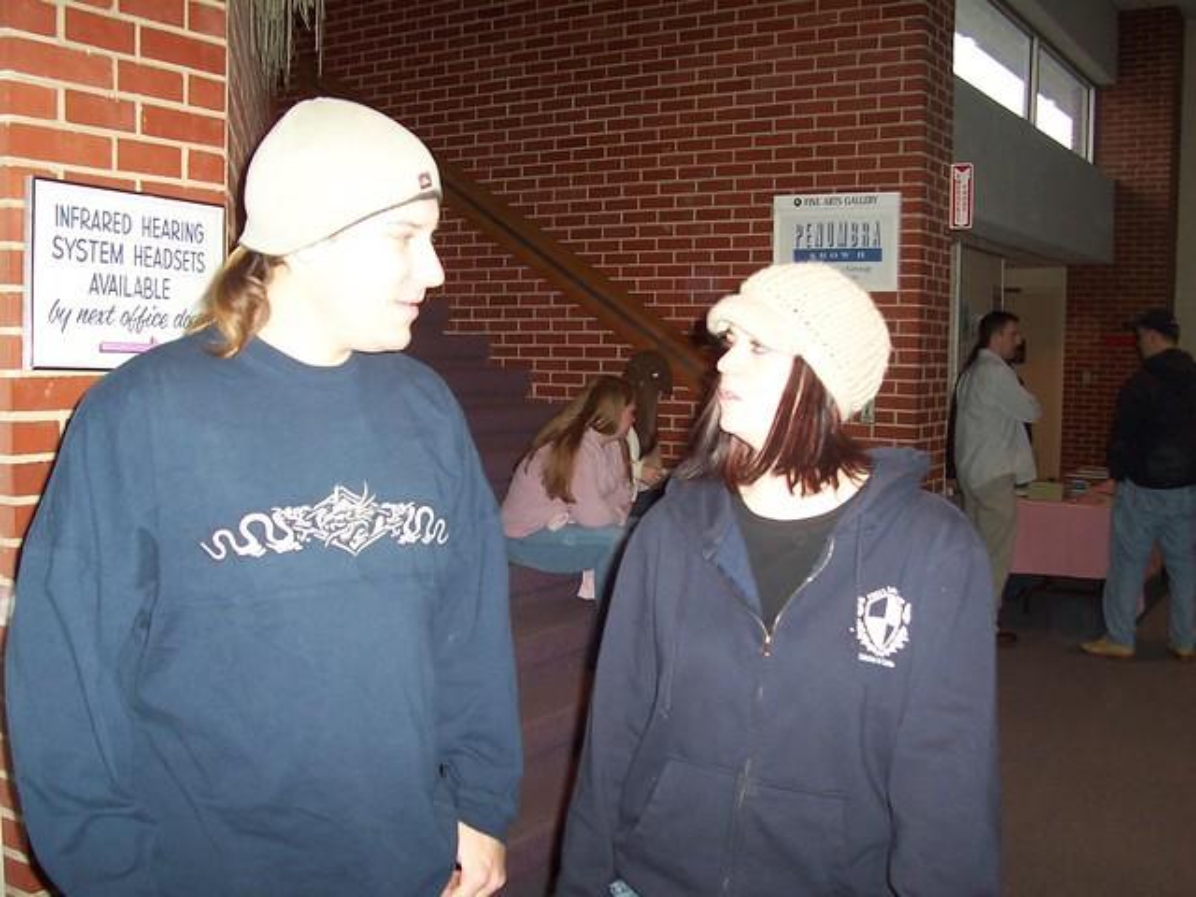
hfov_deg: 17.7
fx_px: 3835
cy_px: 448
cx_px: 598
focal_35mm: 111
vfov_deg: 13.3
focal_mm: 16.8
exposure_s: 1/90
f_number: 4.8
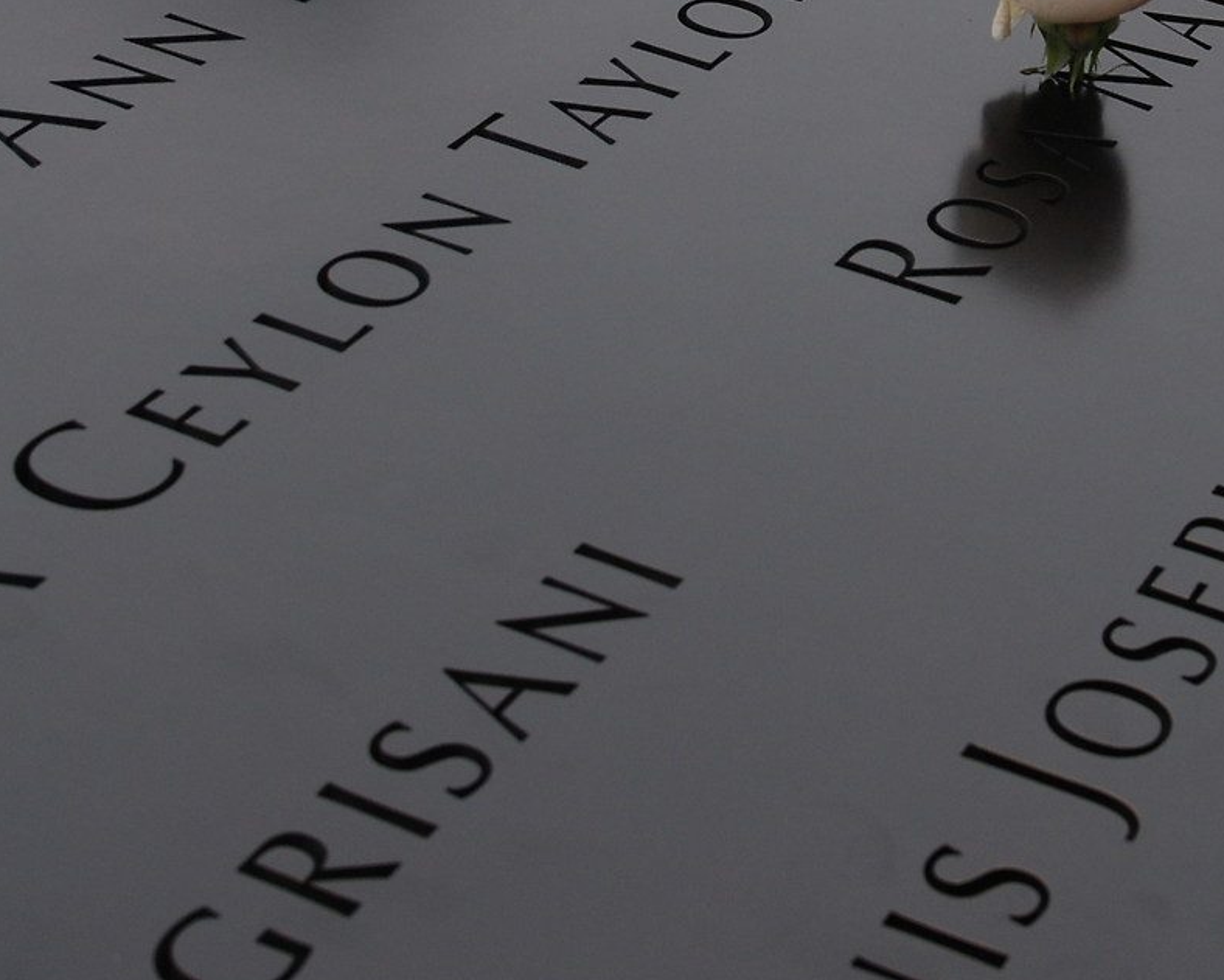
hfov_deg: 18.3
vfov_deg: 14.7
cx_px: 1086
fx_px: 3733
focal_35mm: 103
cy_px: -47
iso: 200
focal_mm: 24
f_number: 5.6
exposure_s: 1/125
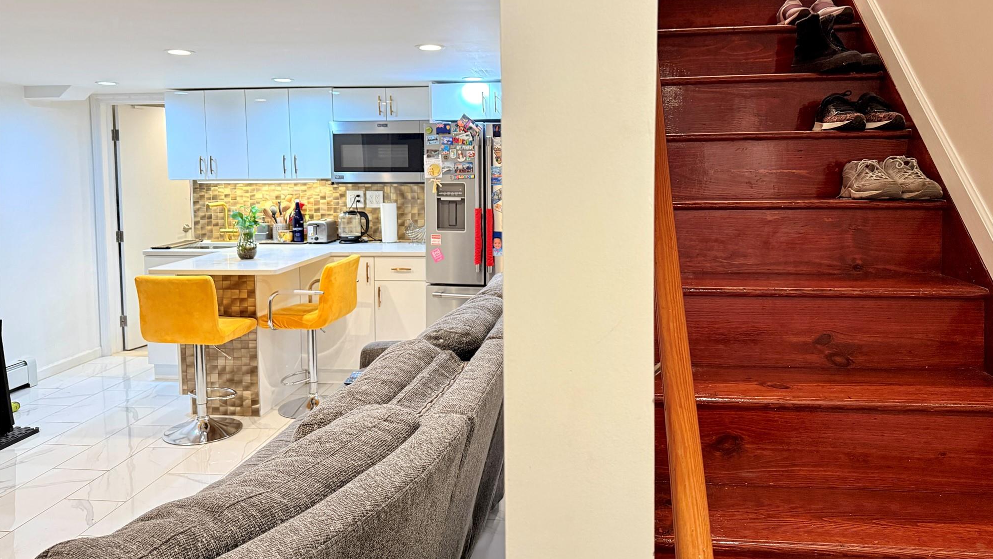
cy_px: 204
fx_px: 711
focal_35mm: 27
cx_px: 510
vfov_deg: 42.5
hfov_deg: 69.8
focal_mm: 6.76
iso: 320
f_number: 1.78
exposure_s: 1/60
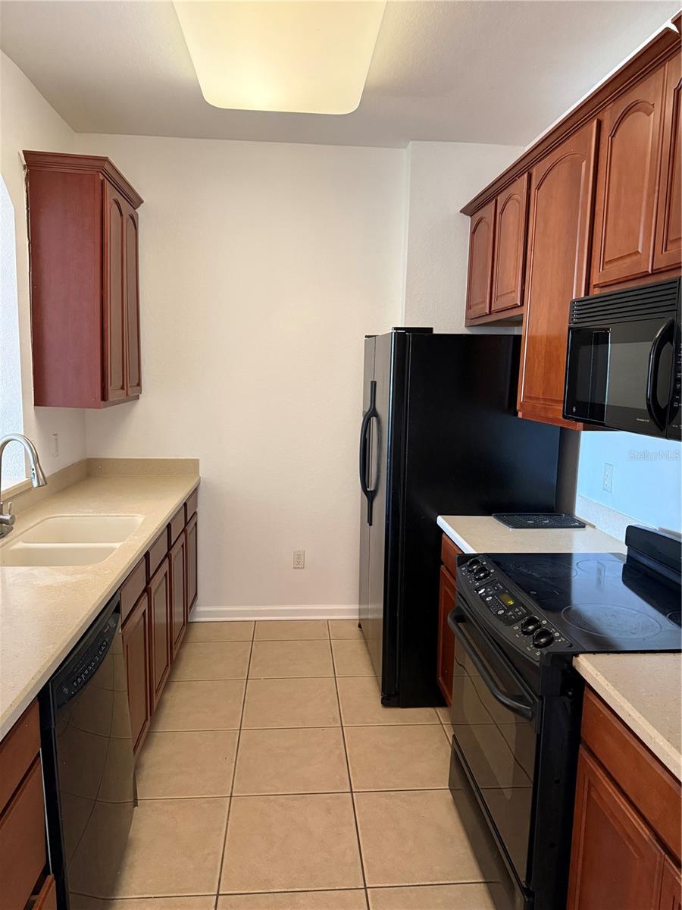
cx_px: 341
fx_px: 630
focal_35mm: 24
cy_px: 455
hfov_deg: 56.8
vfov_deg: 71.6
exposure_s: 1/60
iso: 640
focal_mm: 6.76
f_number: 1.78
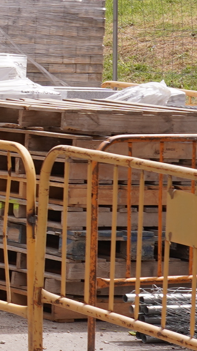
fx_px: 2201
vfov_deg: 9.1
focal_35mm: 237
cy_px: 35
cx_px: -441
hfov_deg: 4.8
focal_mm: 38
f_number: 8
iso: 100
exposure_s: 1/200
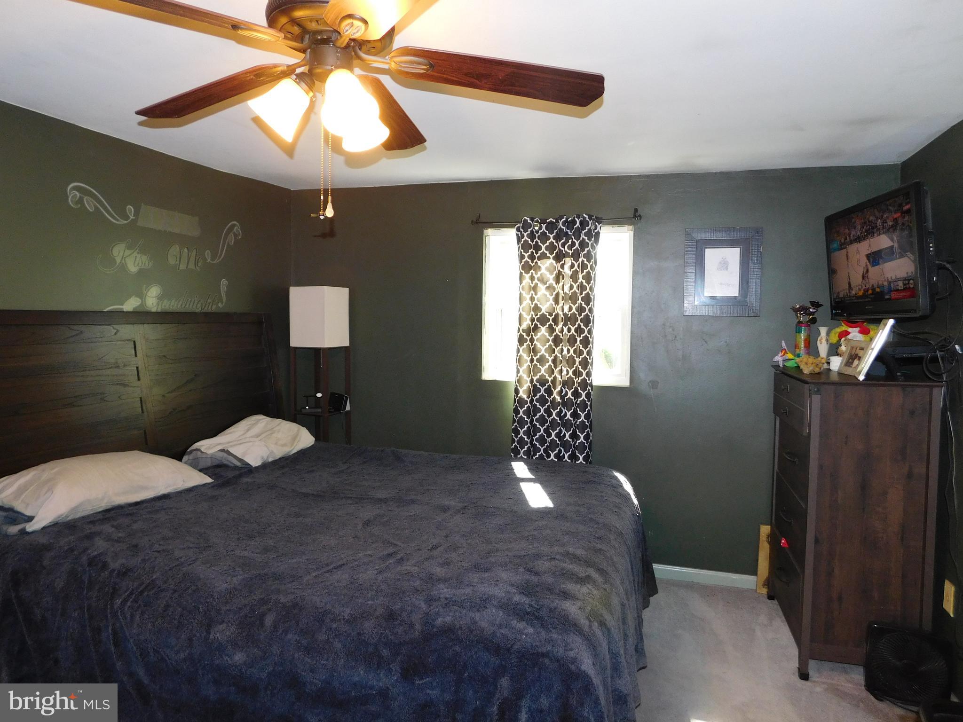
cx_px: 482
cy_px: 361
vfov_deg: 58.9
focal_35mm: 23
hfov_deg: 73.9
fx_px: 640
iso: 200
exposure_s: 1/30
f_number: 3
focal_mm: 4
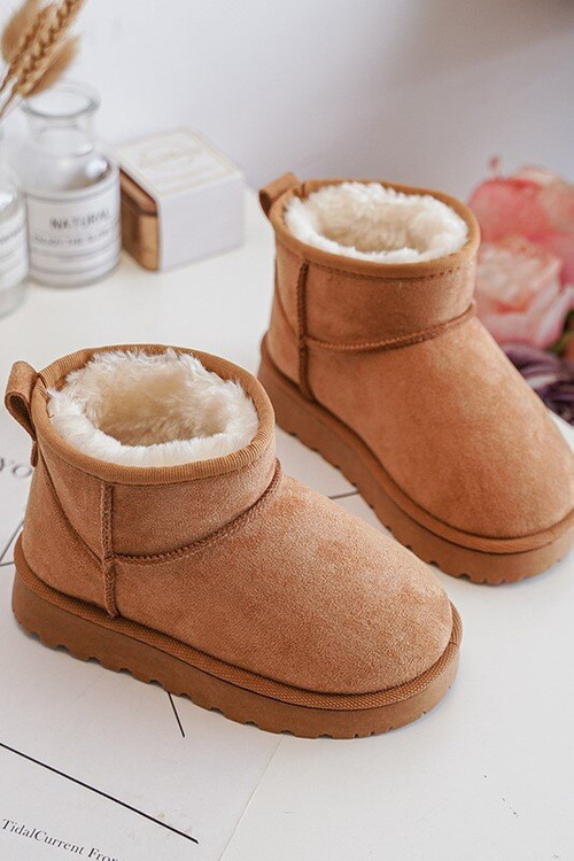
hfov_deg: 29.9
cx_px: 287
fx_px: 1076
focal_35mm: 45
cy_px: 430
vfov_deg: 43.6
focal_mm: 45
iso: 500
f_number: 4
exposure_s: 1/100
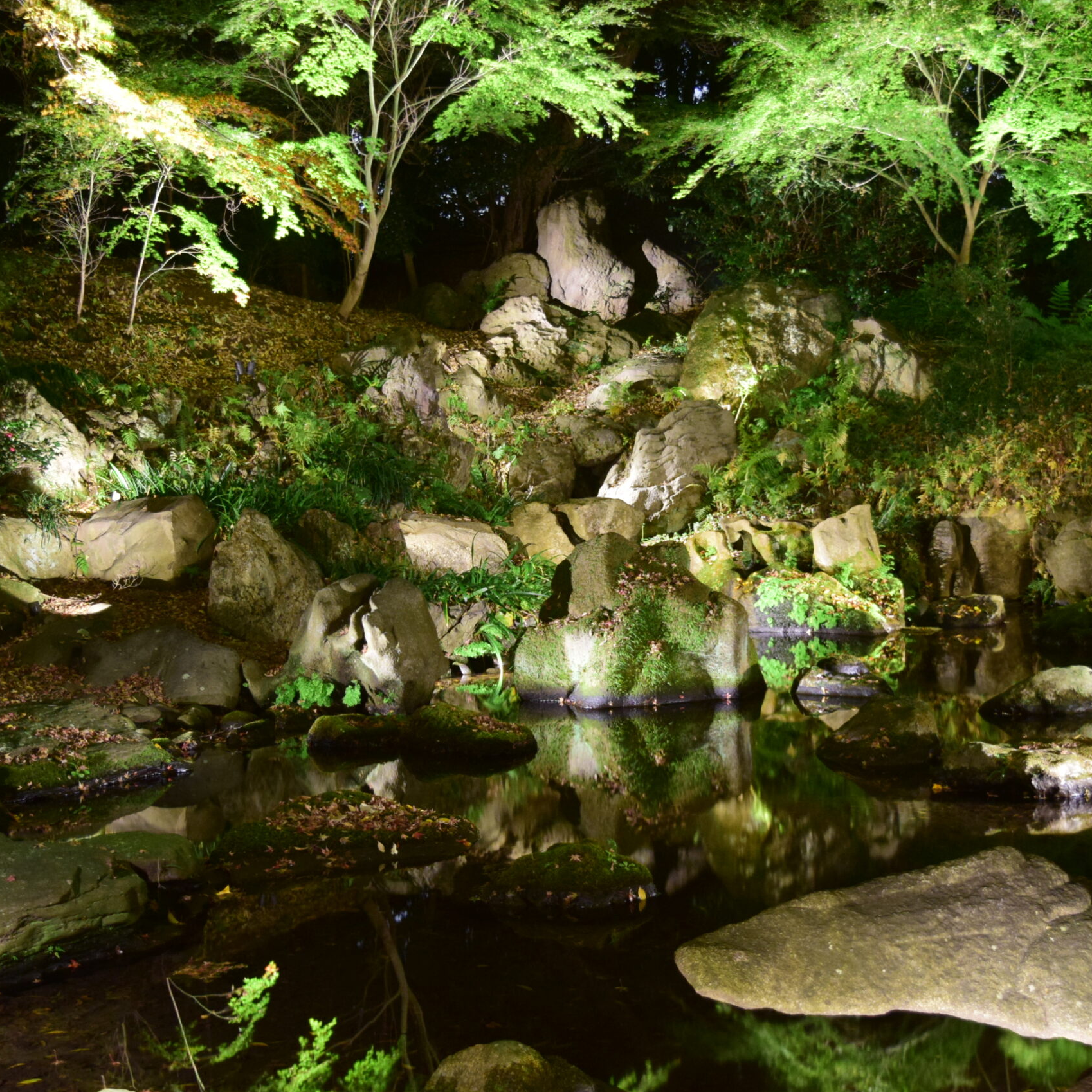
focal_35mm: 50
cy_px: 543
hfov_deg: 33.9
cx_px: 665
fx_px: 1785
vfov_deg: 34.0
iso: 1600
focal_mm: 26
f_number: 4
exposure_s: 1.6
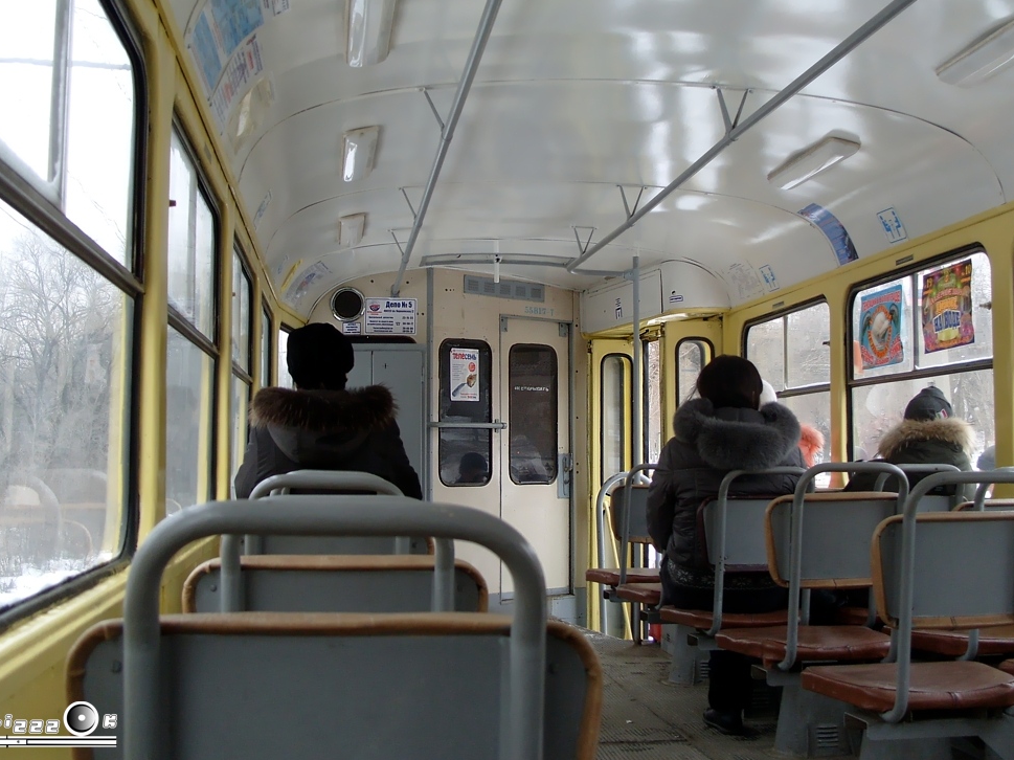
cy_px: 360
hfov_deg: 50.1
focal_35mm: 37
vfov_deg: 38.6
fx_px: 1083
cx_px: 492
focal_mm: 7.8
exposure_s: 1/60
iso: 100
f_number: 2.8
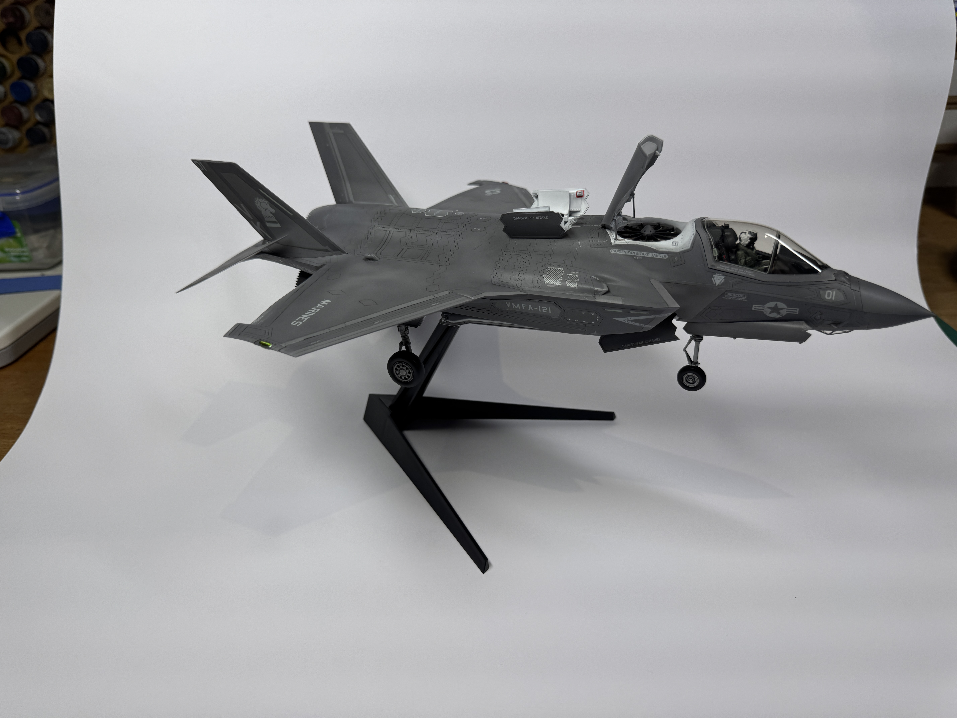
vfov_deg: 56.8
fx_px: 664
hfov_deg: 71.6
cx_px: 478
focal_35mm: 24
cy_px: 359
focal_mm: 6.76
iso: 80
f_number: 1.78
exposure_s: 1/621
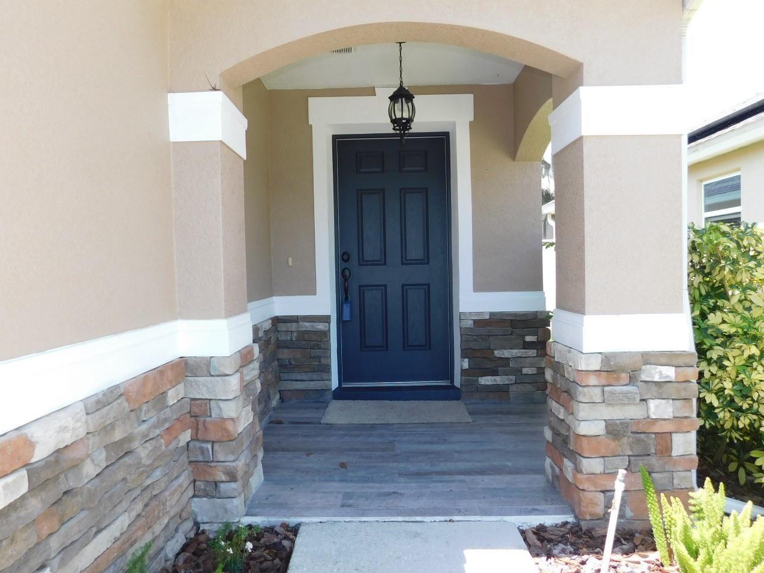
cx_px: 380
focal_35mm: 26
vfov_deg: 53.0
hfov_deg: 67.3
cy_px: 287
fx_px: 574
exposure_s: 1/250
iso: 125
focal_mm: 4
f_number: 3
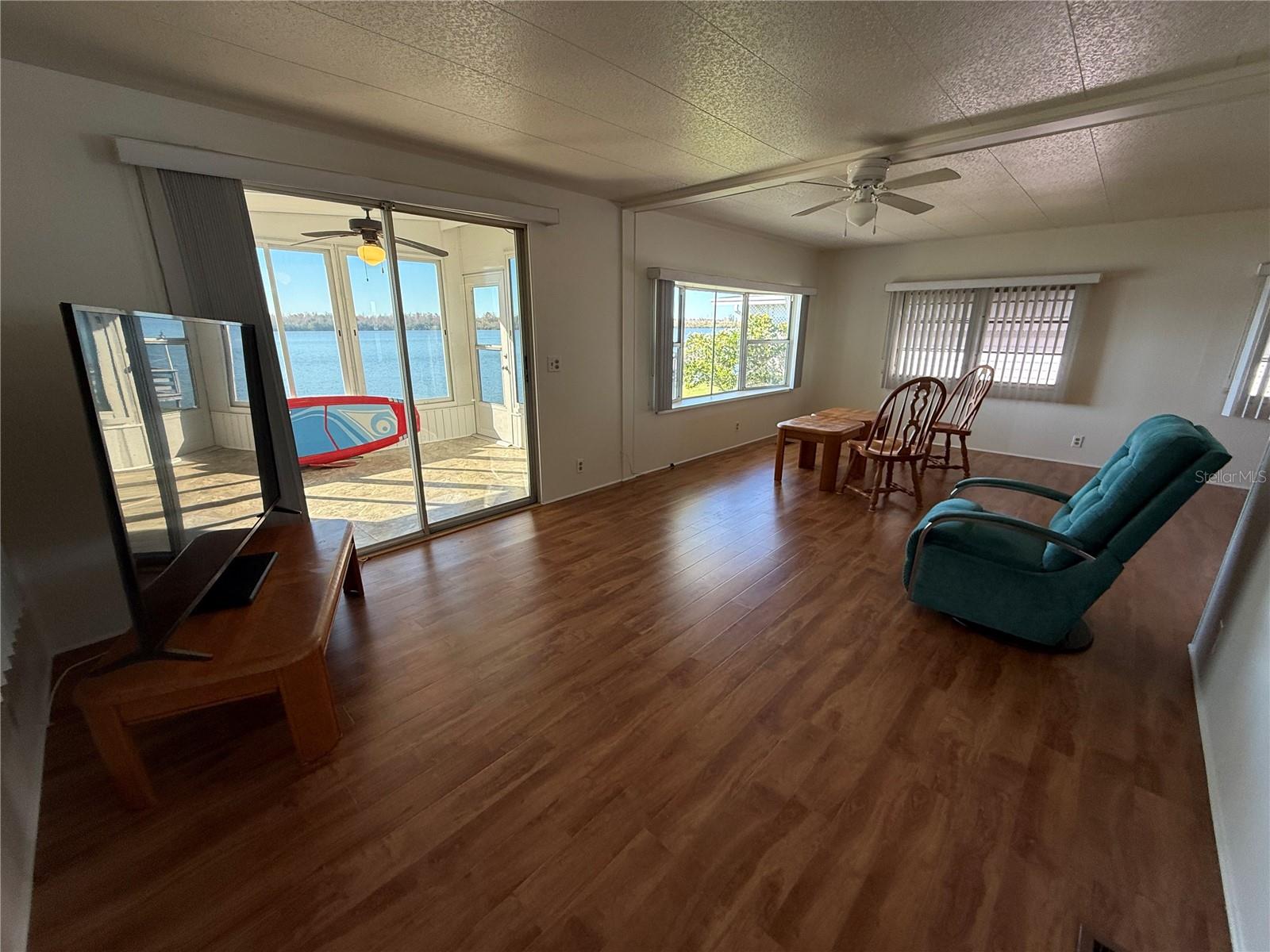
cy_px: 476
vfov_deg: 85.7
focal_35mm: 14
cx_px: 635
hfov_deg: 102.1
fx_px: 514
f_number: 2.2
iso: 64
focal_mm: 2.22
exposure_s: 1/130
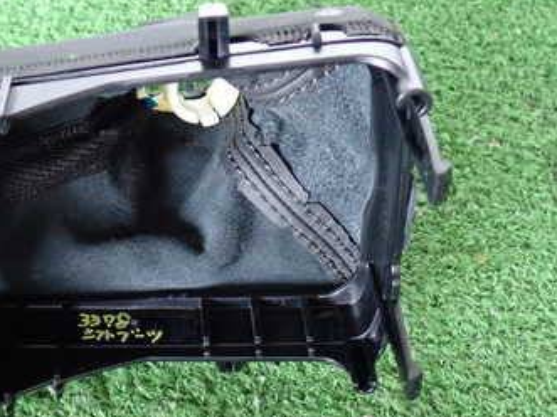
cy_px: 202
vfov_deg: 25.2
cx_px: 125
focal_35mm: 58
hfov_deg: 32.5
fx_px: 933
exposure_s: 1/30
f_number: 2.4
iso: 640
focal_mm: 5.79
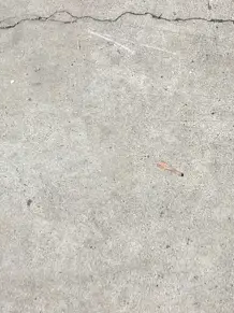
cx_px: 180
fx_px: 731
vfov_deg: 19.1
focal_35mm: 81
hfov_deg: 18.1
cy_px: -233
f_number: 1.8
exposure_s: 1/100
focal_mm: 5.54
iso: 160
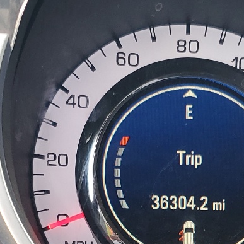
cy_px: 265
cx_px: 171
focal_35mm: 95
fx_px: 758
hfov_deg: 18.2
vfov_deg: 17.7
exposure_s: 1/120
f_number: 1.5
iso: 63
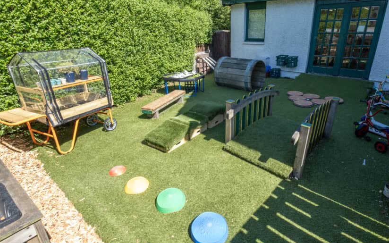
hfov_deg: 87.2
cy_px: 115
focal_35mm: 19
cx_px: 227
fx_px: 201
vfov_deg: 62.2
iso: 125
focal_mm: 10
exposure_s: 1/80
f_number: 7.1
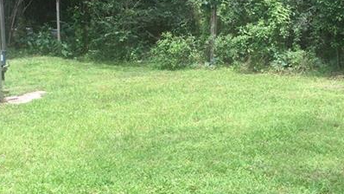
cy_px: 71
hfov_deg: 34.1
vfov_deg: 19.7
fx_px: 556
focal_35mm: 61
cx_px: 116
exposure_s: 1/513
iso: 32
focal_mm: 4.15
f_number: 2.2
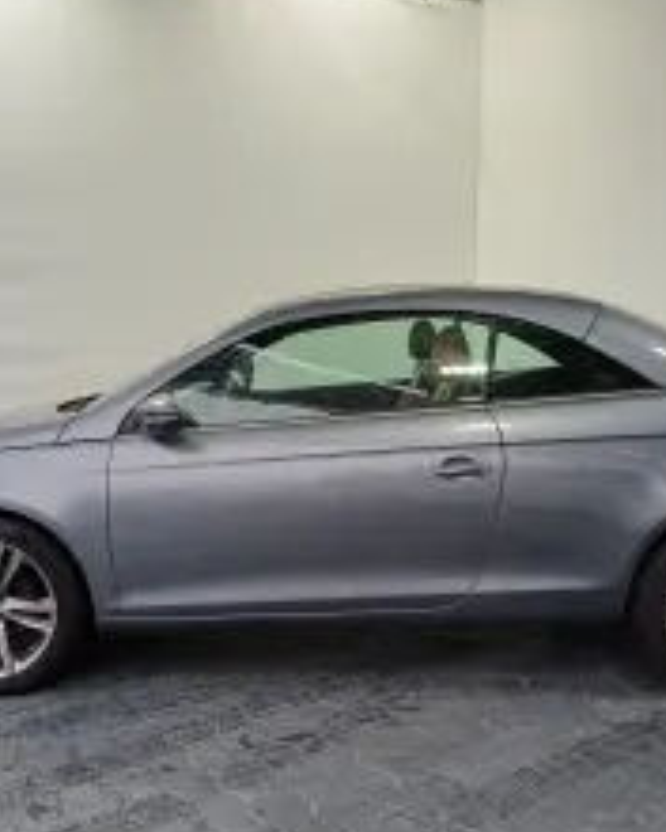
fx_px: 986
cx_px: 344
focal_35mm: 40
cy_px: 488
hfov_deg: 37.3
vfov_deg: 45.6
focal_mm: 4.65
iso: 80
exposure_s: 1/50
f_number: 1.8
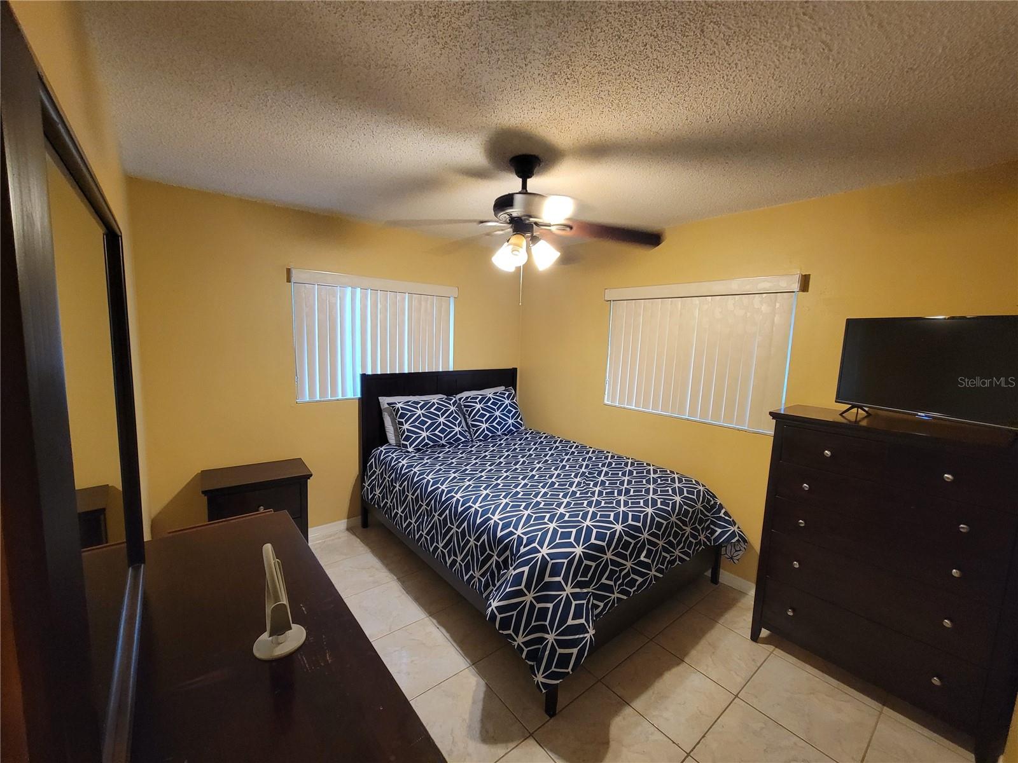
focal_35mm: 13
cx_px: 509
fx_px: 382
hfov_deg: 106.2
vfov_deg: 89.9
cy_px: 382
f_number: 2.2
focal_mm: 2.2
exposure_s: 1/30
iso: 400
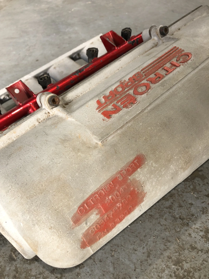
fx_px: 225
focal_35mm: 28
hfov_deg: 49.7
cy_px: 140
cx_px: 104
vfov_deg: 63.4
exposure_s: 1/25
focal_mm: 3.99
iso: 40
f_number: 1.8
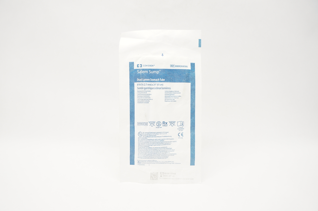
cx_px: 159
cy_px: 106
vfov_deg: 47.8
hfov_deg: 67.4
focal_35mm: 27
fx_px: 238
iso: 400
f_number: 4.5
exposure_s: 1/60
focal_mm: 18
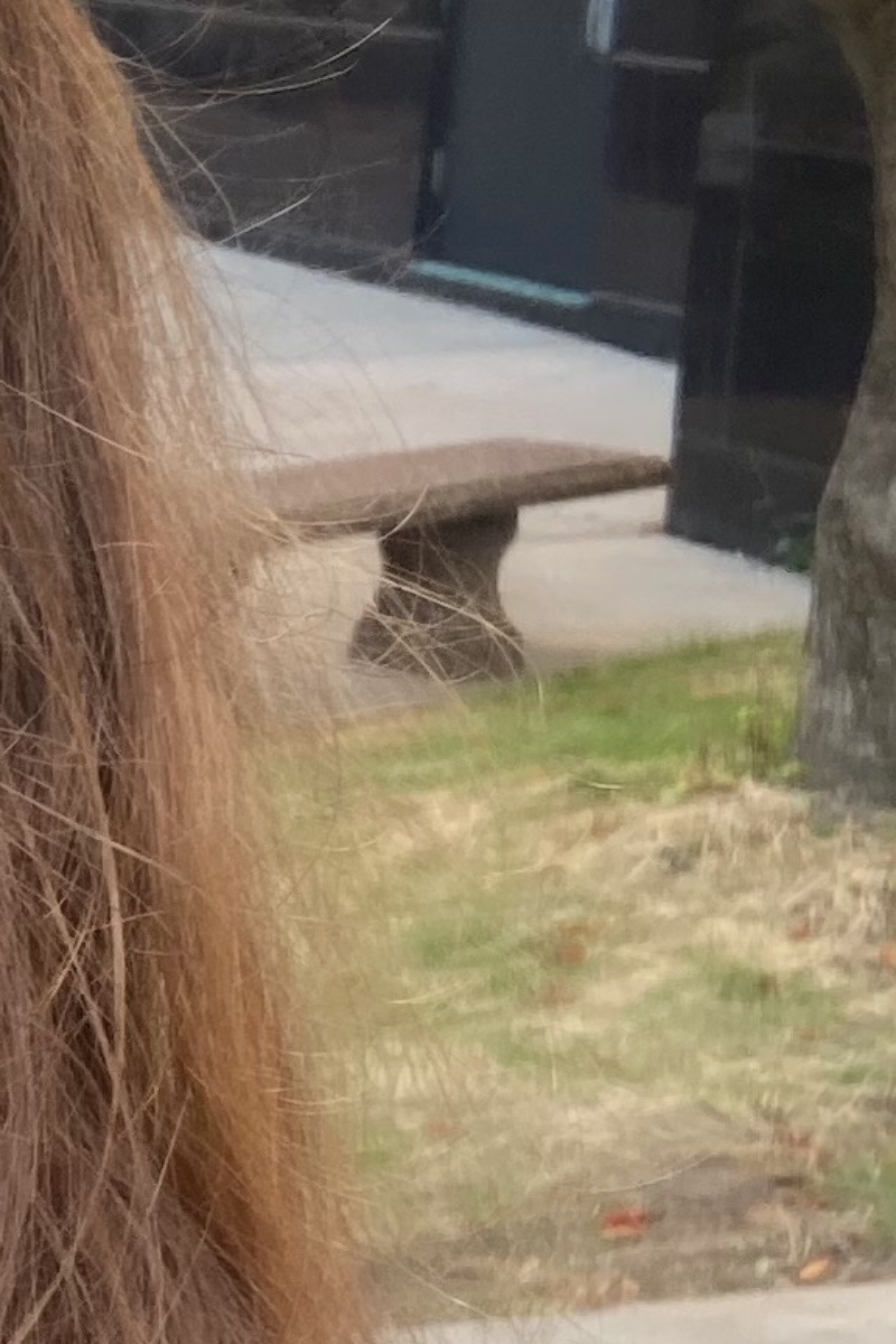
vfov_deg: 17.1
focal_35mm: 119
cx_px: -880
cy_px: 930
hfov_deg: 10.6
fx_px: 4442
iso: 20
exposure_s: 1/121
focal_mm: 2.87
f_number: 2.2
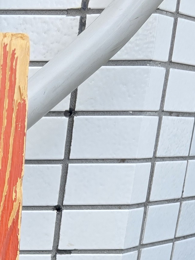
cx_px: -225
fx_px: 804
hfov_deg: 12.0
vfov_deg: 15.8
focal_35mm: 107
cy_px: 463
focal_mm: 6.3
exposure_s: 1/180
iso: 50
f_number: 1.7
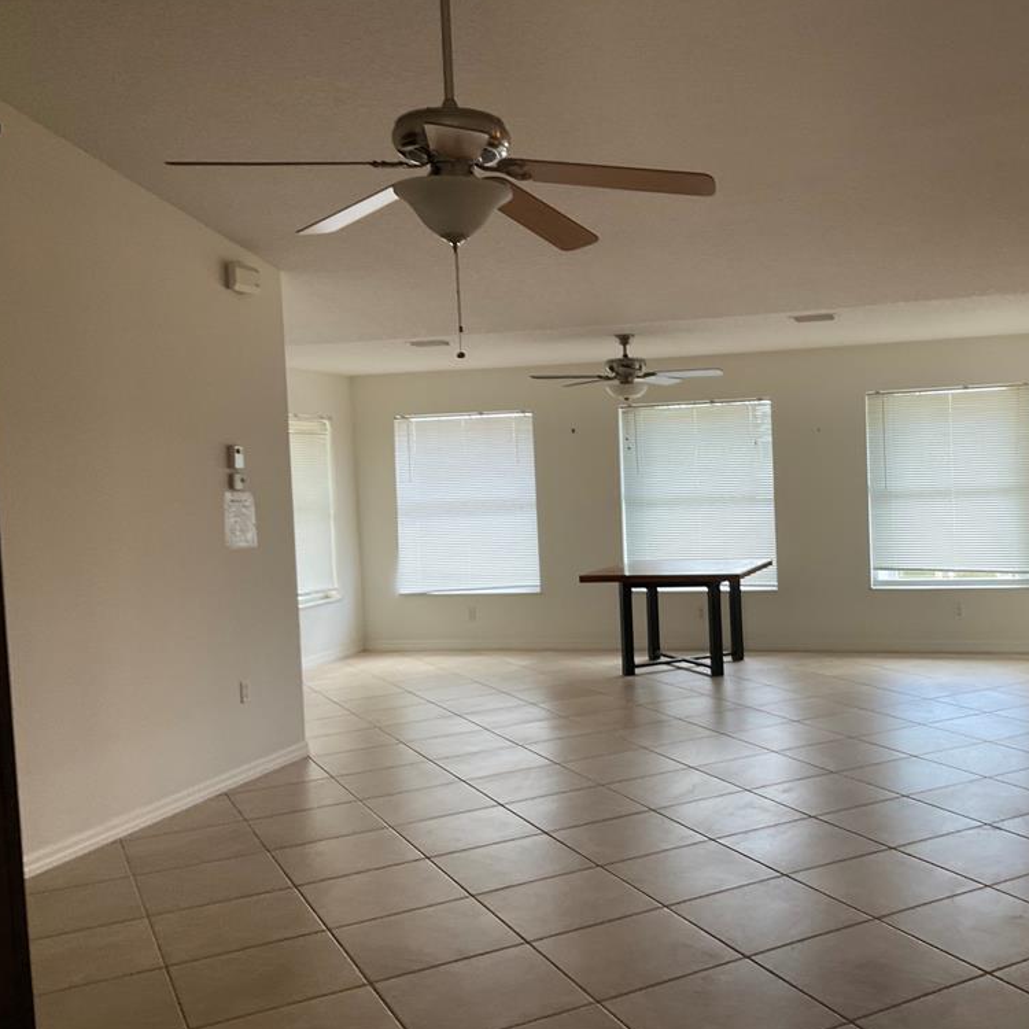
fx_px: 1177
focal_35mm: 35
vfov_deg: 47.2
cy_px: 510
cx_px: 690
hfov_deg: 46.4
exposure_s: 1/60
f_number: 1.8
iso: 50
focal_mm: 3
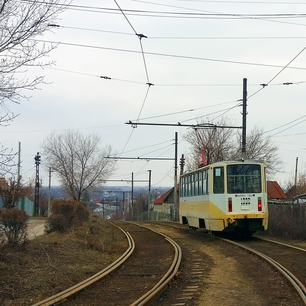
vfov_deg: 27.3
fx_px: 630
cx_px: 220
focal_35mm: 63
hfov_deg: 27.0
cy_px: 153
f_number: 3.5
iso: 125
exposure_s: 1/500
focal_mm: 18.23
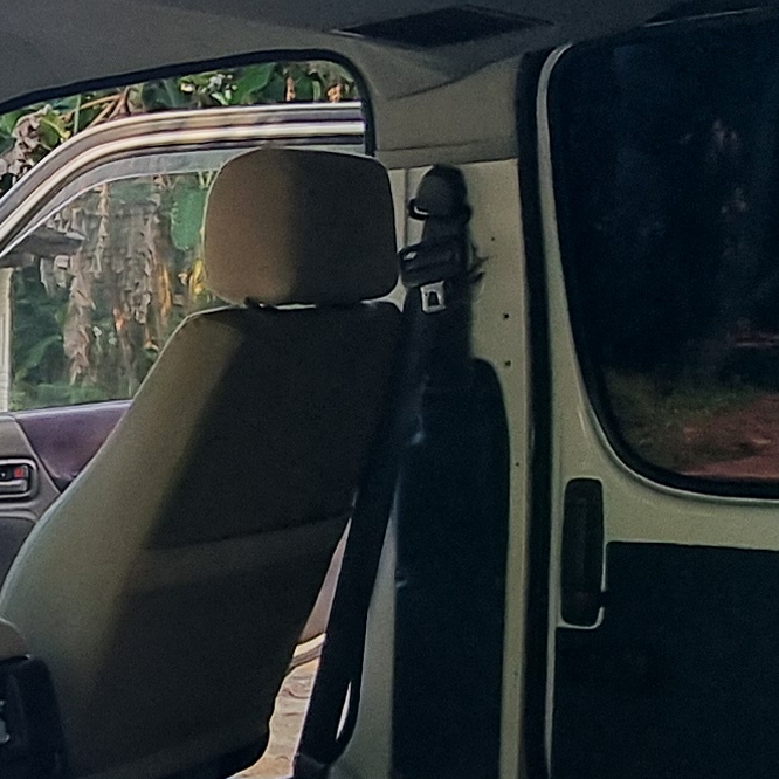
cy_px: 614
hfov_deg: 21.6
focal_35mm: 69
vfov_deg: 24.6
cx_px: -331
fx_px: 1757
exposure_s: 1/164
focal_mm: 2.2
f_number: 2.2
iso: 50
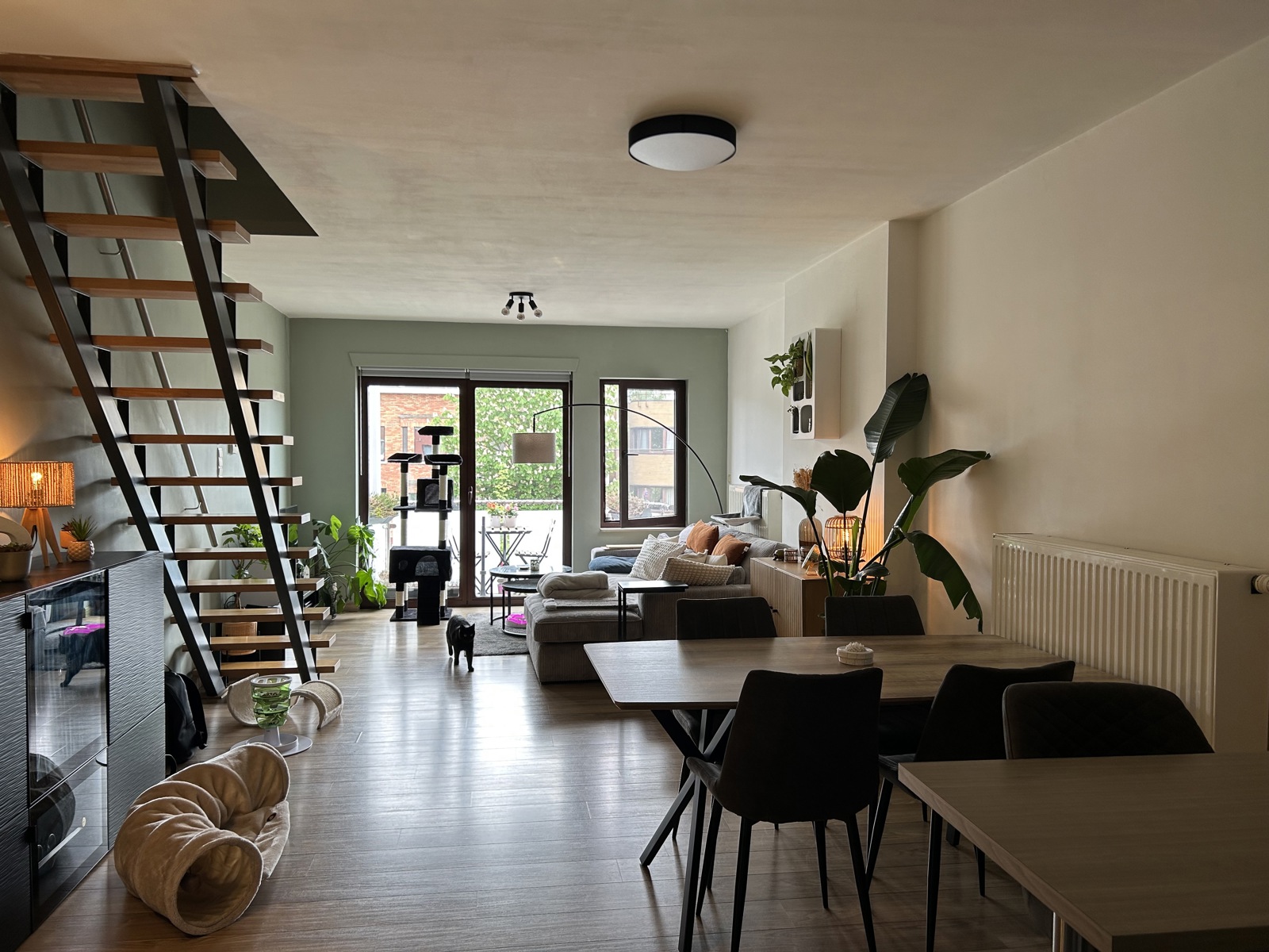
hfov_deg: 67.3
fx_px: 953
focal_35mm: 26
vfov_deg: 53.1
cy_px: 476
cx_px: 634
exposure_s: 1/100
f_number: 1.5
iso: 50
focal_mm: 5.7
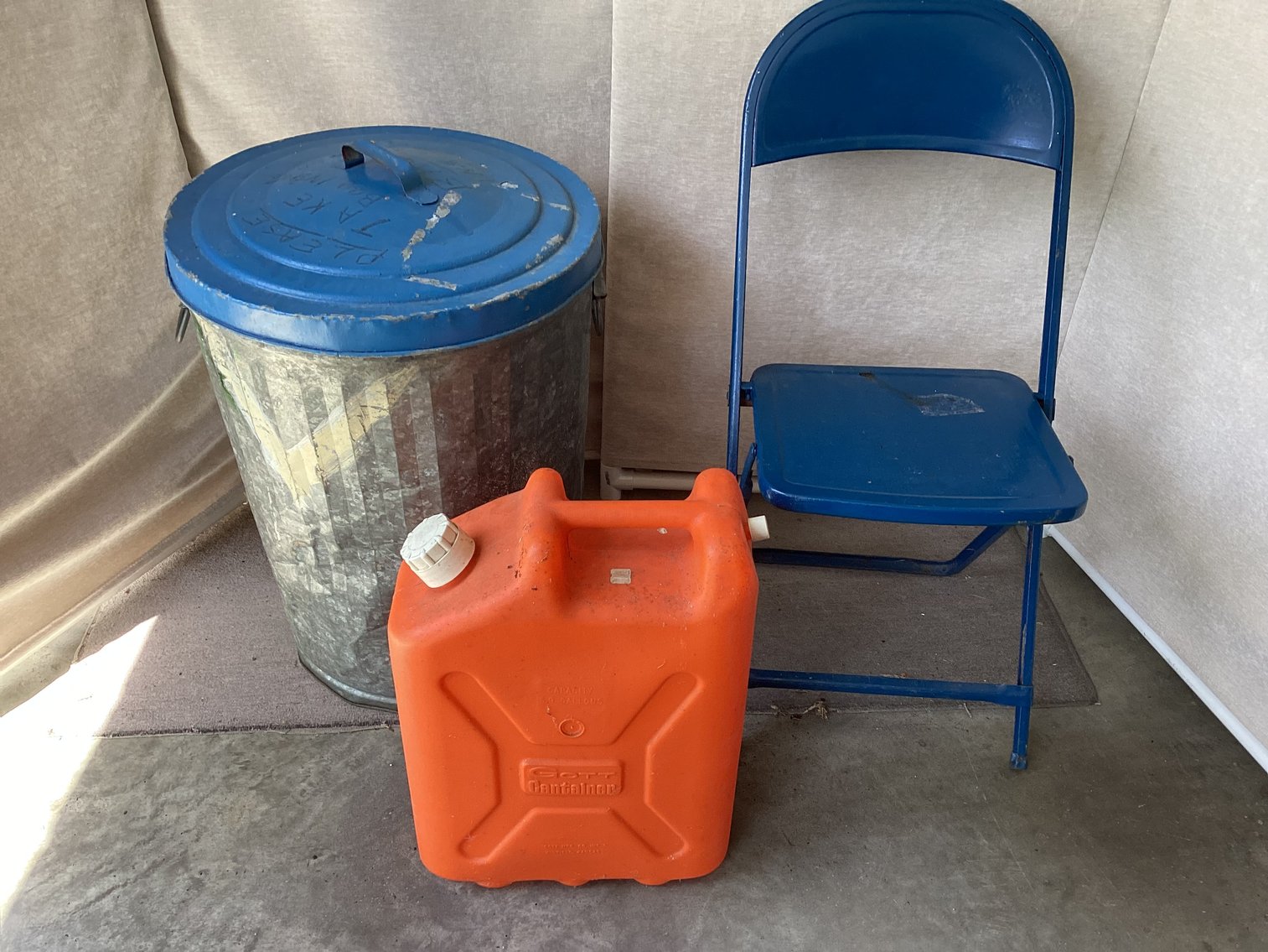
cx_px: 634
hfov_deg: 58.3
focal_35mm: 31
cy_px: 476
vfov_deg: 45.4
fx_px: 1136
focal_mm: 3.3
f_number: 2.4
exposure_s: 1/120
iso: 64
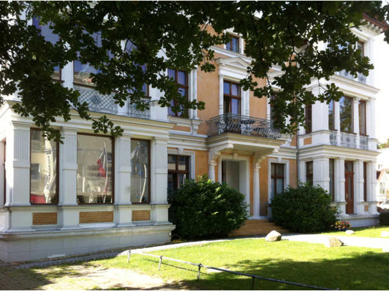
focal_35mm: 35
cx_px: 194
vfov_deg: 40.7
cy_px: 146
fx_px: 393
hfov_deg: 52.6
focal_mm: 3.9
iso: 80
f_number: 2.8
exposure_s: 1/287
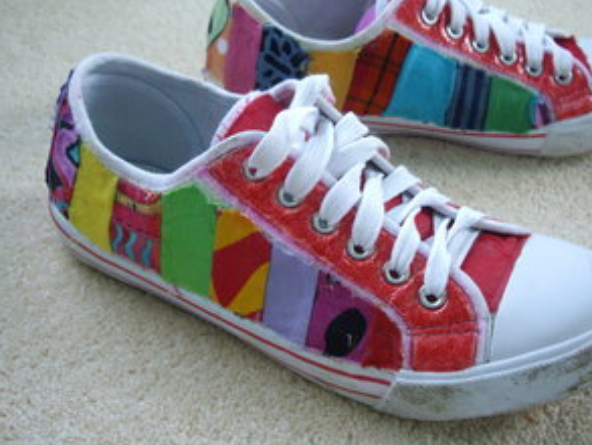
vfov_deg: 29.1
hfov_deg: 37.9
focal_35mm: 50
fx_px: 855
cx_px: 372
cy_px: 207
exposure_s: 1/50
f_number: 2.8
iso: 400
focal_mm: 7.9
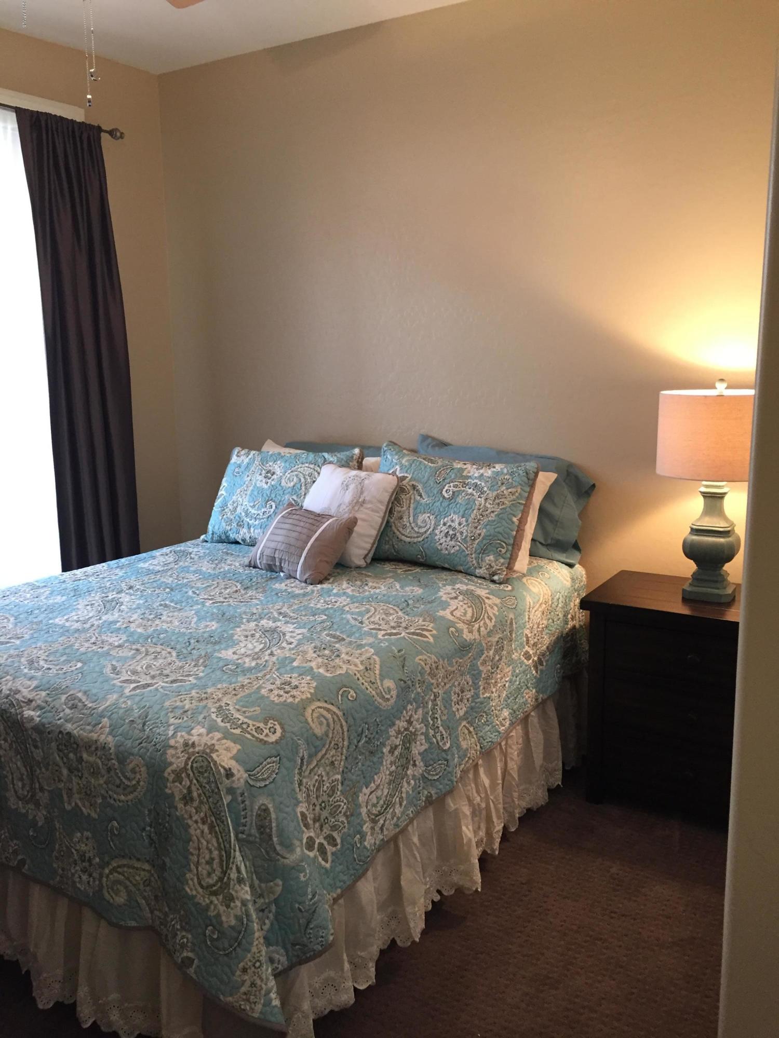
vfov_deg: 61.7
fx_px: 870
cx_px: 390
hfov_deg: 48.2
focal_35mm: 29
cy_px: 519
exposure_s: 1/30
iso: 125
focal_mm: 4.15
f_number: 2.2
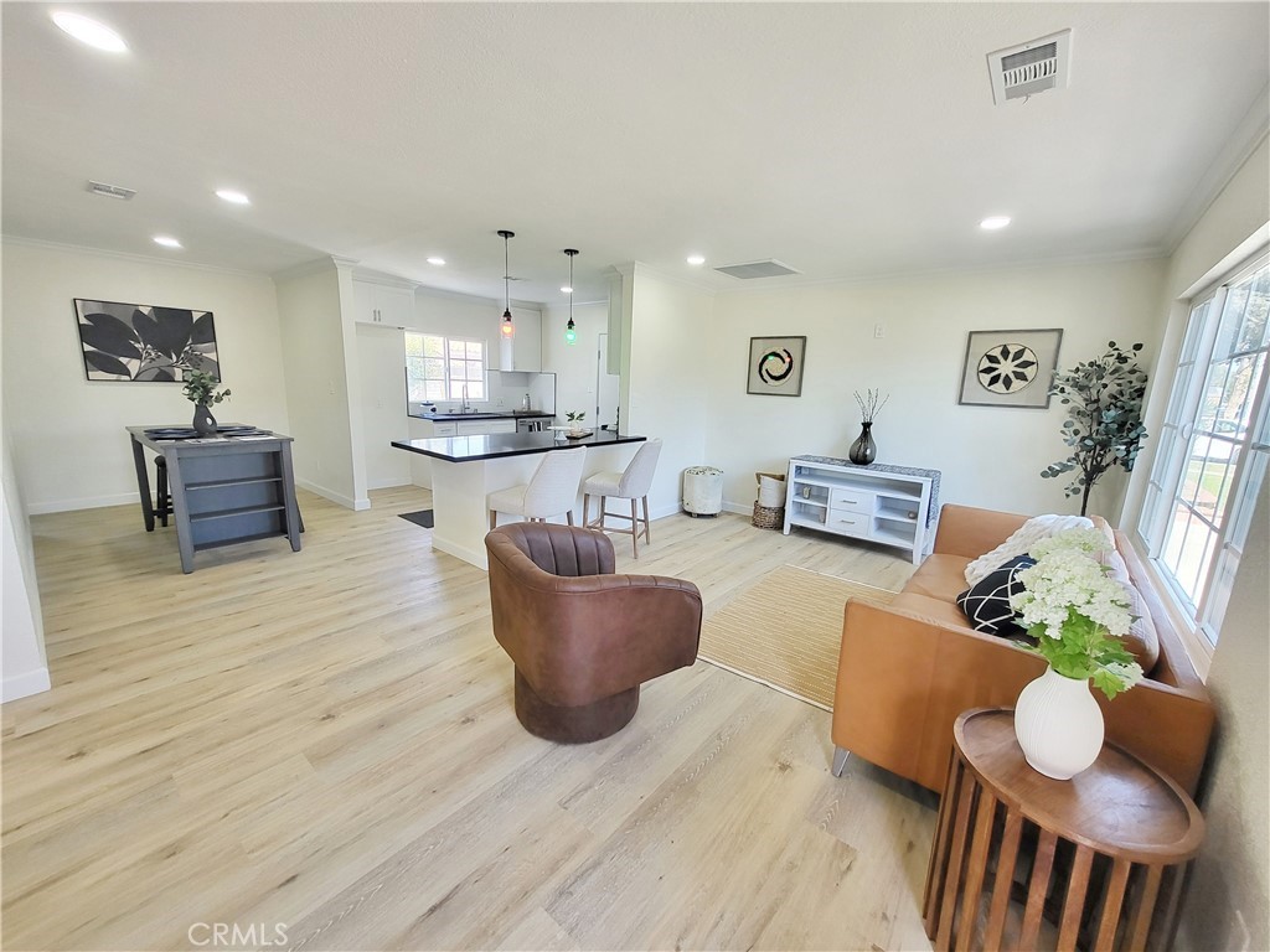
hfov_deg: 106.2
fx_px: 477
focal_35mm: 13
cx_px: 635
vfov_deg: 89.9
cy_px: 476
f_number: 2.2
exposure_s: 1/60
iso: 80
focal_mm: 1.74
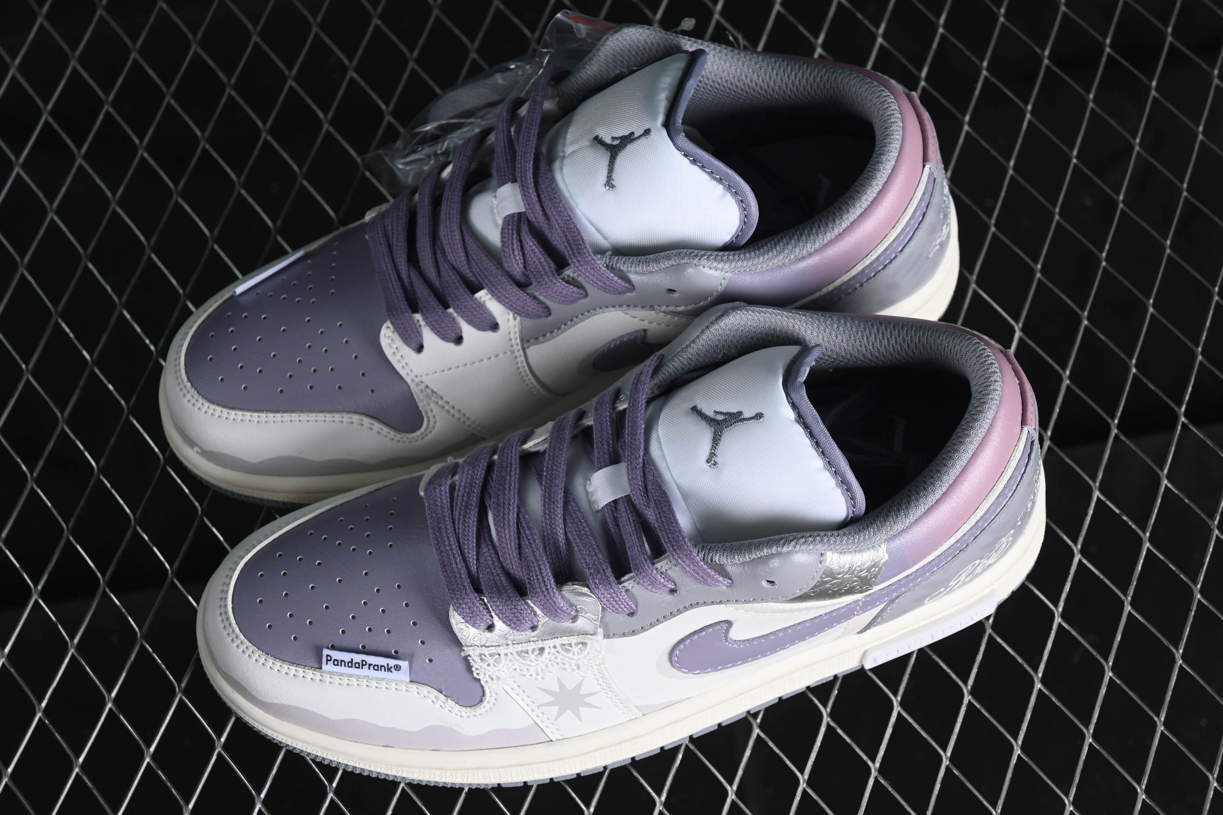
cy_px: 408
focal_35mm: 75
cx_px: 612
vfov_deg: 18.2
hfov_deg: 27.0
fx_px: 2548
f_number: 6.3
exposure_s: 1/60
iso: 160
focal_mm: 50
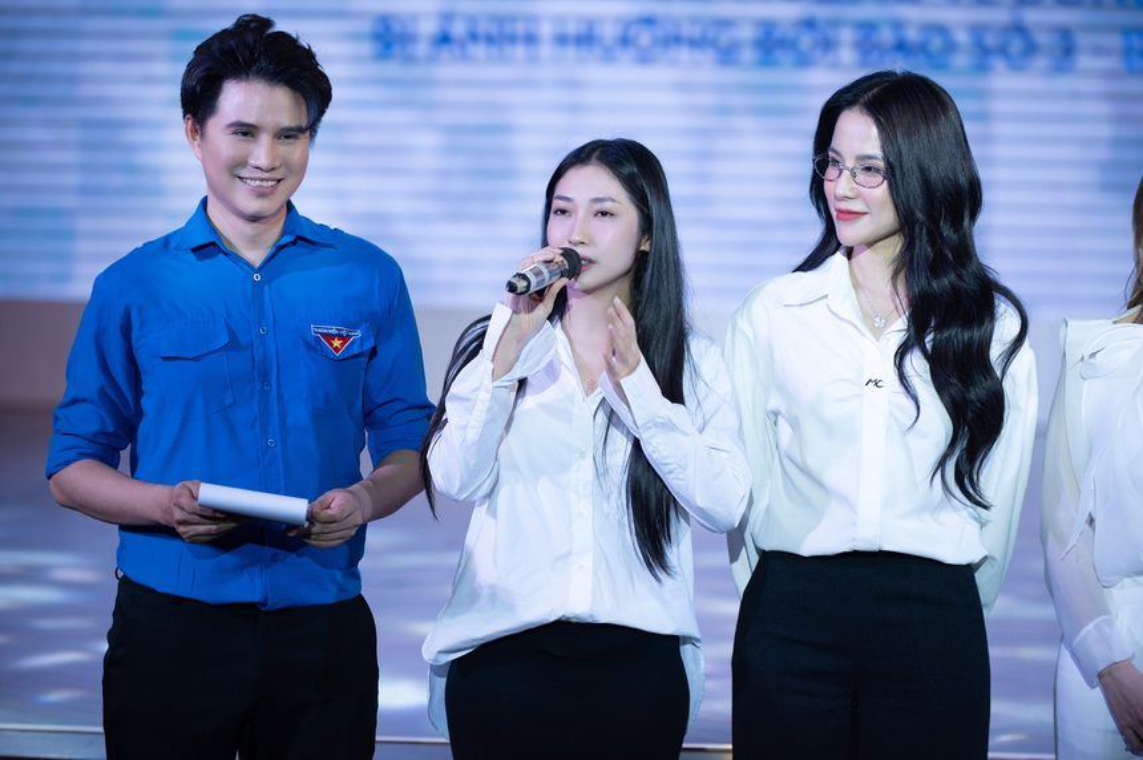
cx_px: 572
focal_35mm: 135
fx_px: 4283
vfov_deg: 10.1
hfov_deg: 15.2
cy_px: 380
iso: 640
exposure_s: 1/250
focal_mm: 135
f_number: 3.5
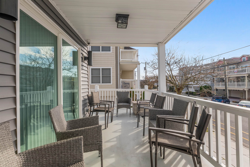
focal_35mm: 17
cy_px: 84
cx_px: 125
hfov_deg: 93.6
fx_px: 117
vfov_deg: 70.8
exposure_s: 1/1250
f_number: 7.1
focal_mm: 16.9
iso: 640
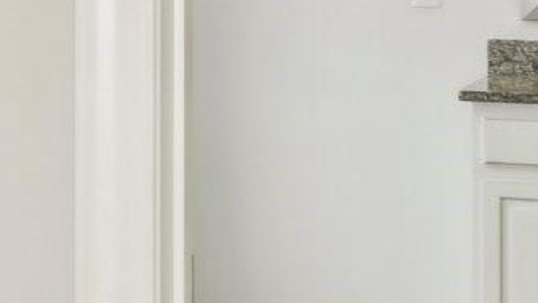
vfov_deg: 10.4
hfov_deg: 17.6
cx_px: -139
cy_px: -57
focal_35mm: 115
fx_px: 1641
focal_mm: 18
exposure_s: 1/30
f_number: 7.1
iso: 400
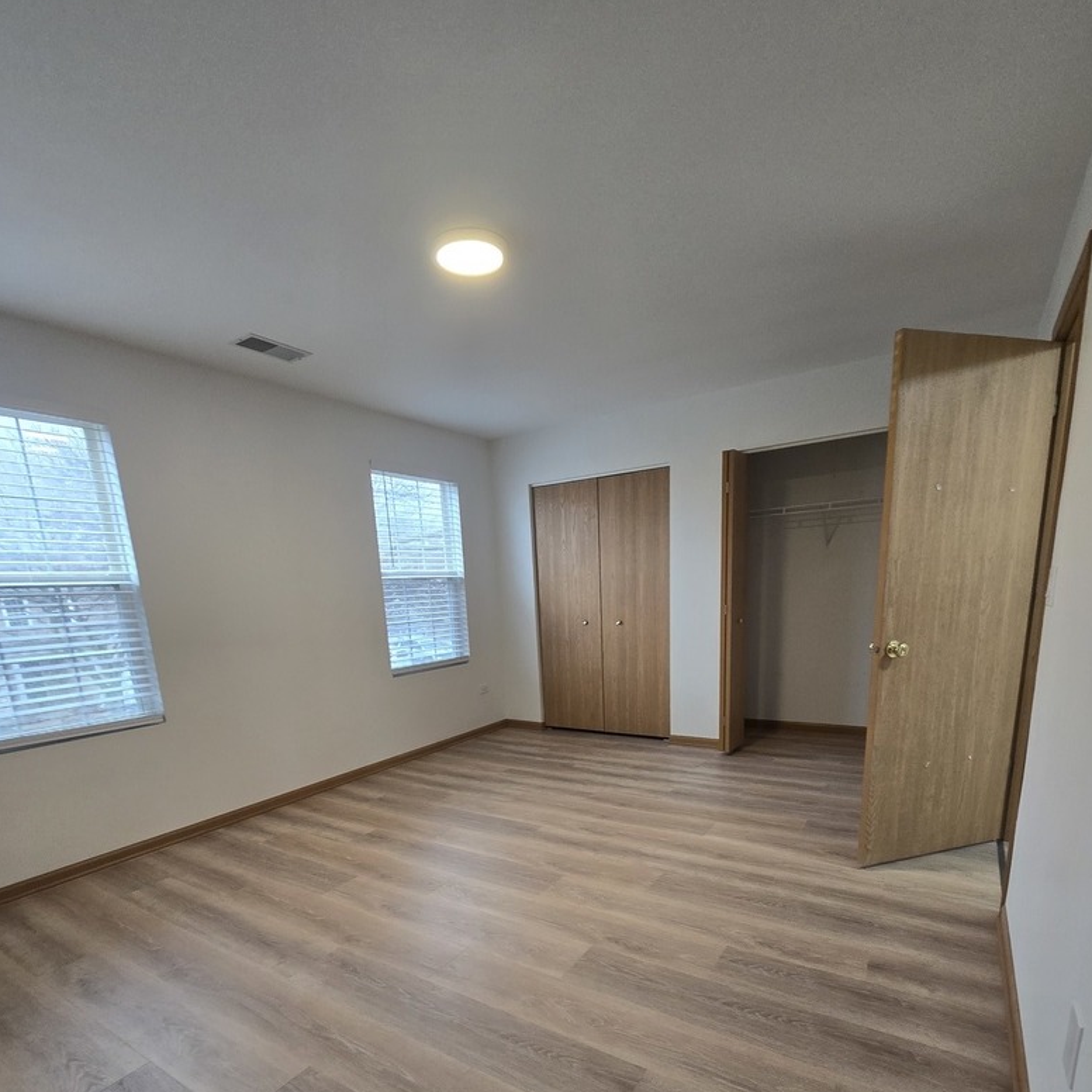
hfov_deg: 87.4
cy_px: 733
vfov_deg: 84.2
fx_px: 571
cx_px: 543
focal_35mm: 16
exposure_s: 1/60
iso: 160
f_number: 2.2
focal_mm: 2.2
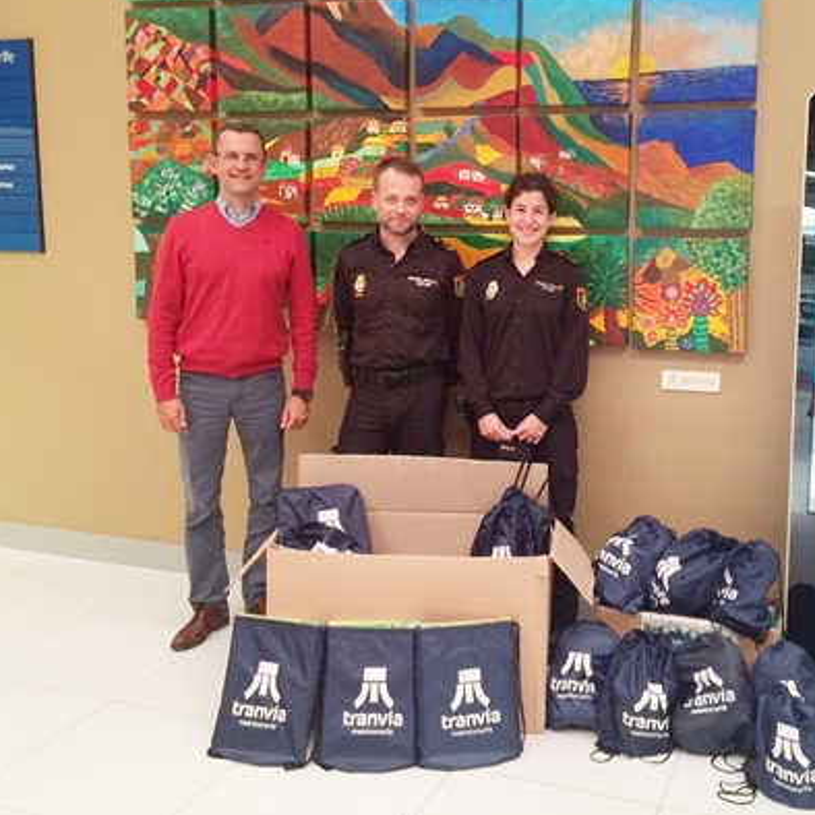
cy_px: 352
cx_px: 515
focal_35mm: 39
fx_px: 1039
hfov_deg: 42.5
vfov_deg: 42.7
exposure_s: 1/33
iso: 100
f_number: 2.2
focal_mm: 4.15
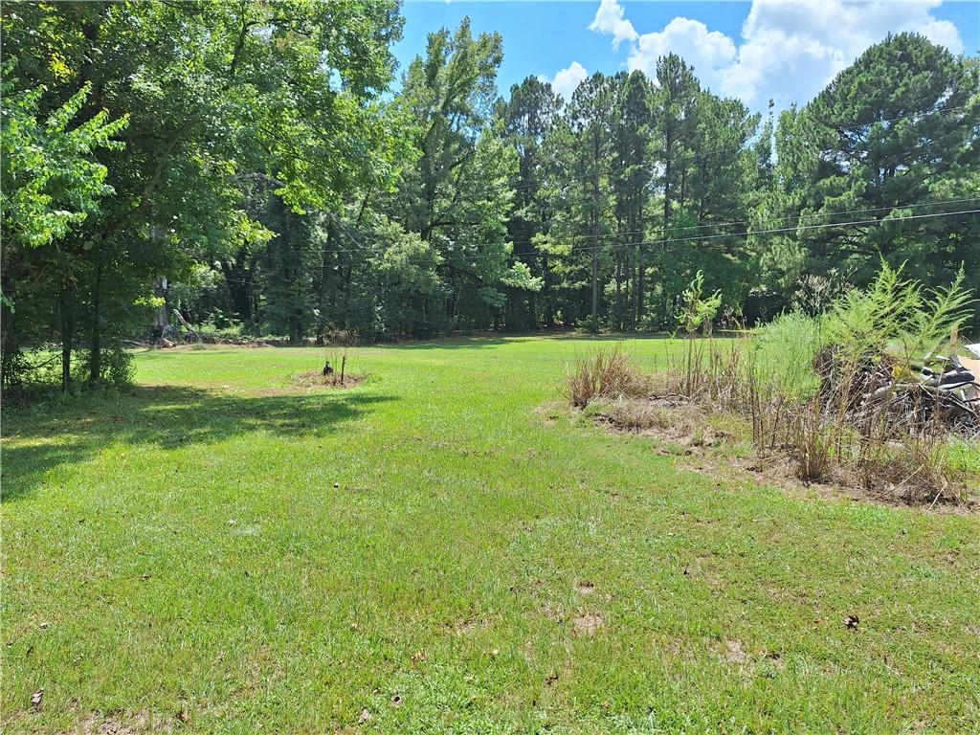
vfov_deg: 58.9
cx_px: 490
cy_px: 368
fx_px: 651
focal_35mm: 23
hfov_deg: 73.9
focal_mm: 5.54
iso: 40
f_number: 1.8
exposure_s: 1/1524
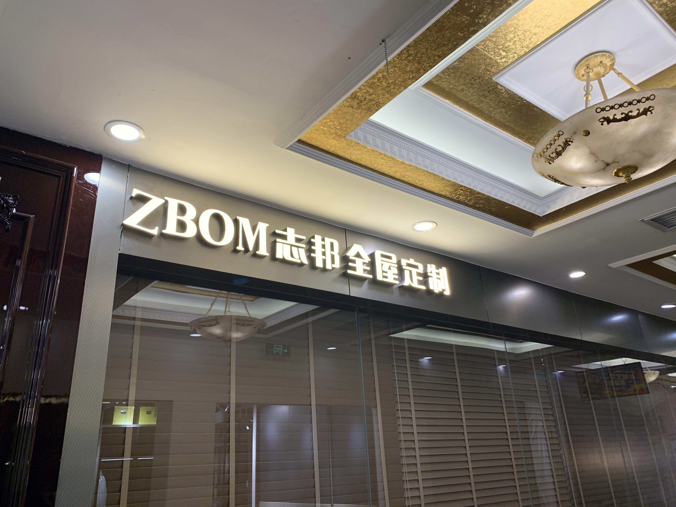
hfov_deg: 67.3
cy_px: 254
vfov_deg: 53.1
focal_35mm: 26
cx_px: 338
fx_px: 508
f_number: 1.8
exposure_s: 1/100
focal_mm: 4.25
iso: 80
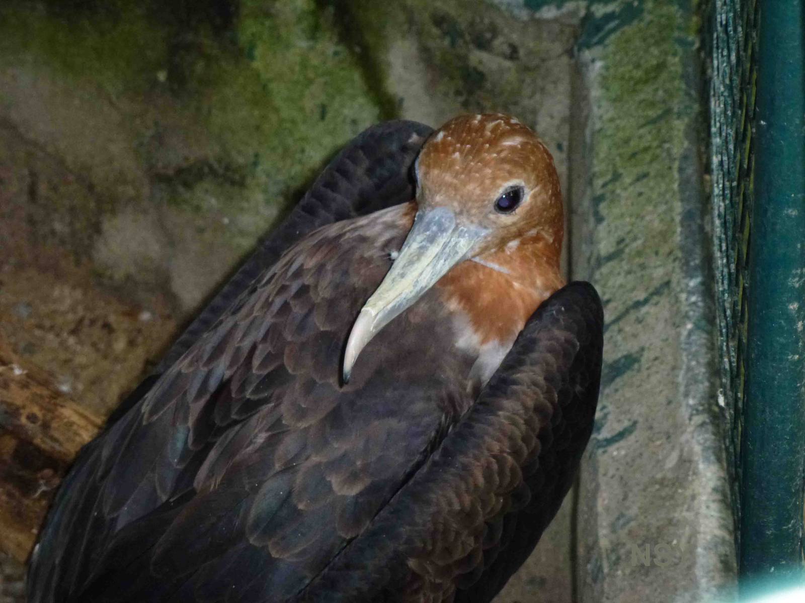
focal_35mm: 155
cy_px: 302
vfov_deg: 9.6
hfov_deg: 12.7
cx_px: 402
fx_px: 3605
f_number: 5.3
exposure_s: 1/60
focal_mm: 27.7
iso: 400
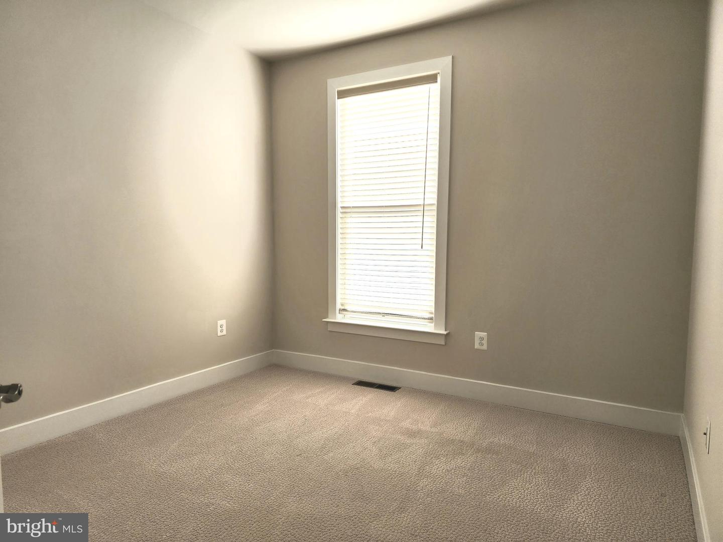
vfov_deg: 58.9
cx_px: 362
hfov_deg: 73.9
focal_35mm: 23
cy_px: 271
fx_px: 480
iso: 32
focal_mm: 6.4
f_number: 1.8
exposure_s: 1/182
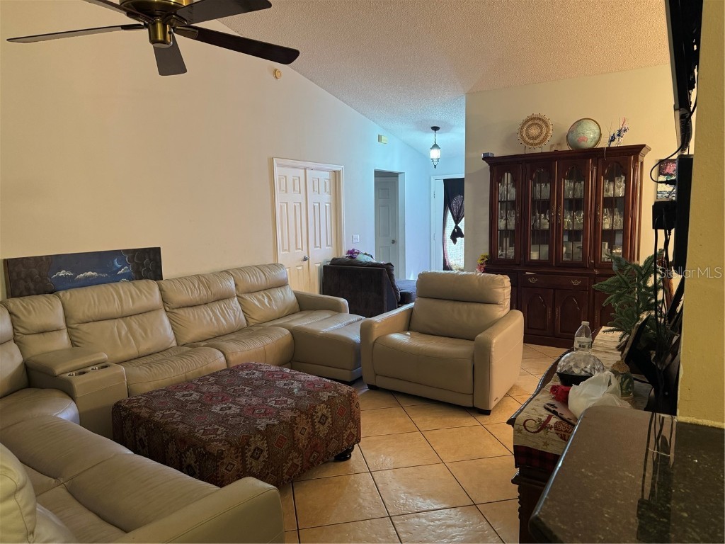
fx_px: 503
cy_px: 272
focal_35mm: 24
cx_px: 362
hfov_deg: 71.6
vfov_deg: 56.8
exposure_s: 1/60
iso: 400
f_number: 1.78
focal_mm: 6.76
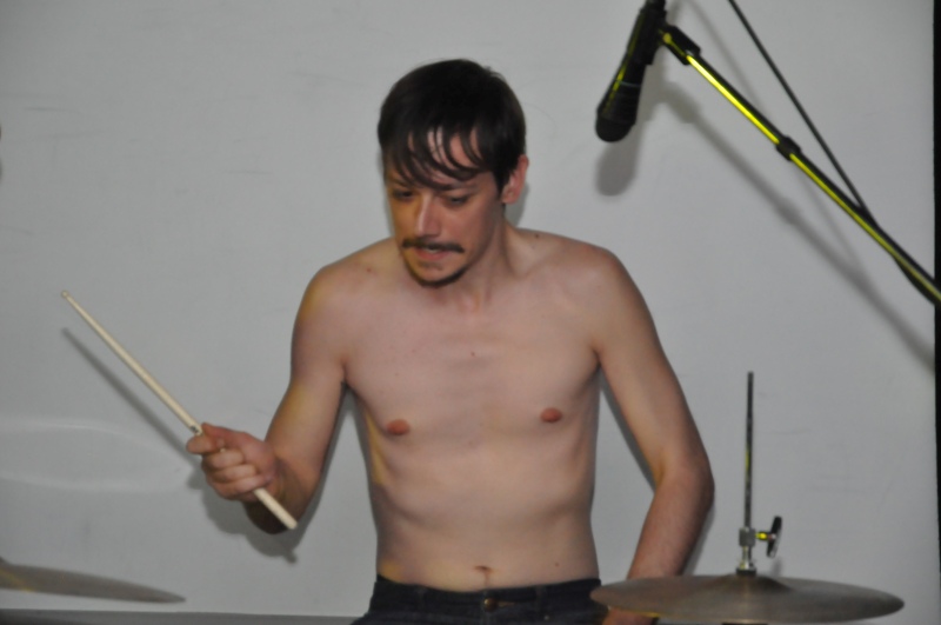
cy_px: 312
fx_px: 3328
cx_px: 470
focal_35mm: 128
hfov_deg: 16.1
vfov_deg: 10.7
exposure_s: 1/25
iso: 3200
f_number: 5.6
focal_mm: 85
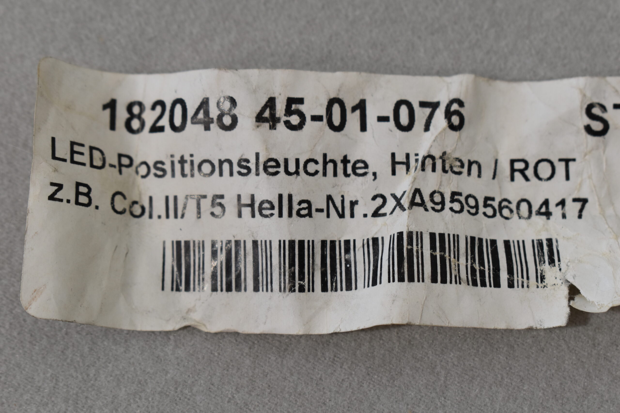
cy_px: 206
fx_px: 1421
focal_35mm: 82
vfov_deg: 16.6
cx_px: 310
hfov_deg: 24.6
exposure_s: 1/60
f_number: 8
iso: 400
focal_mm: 55
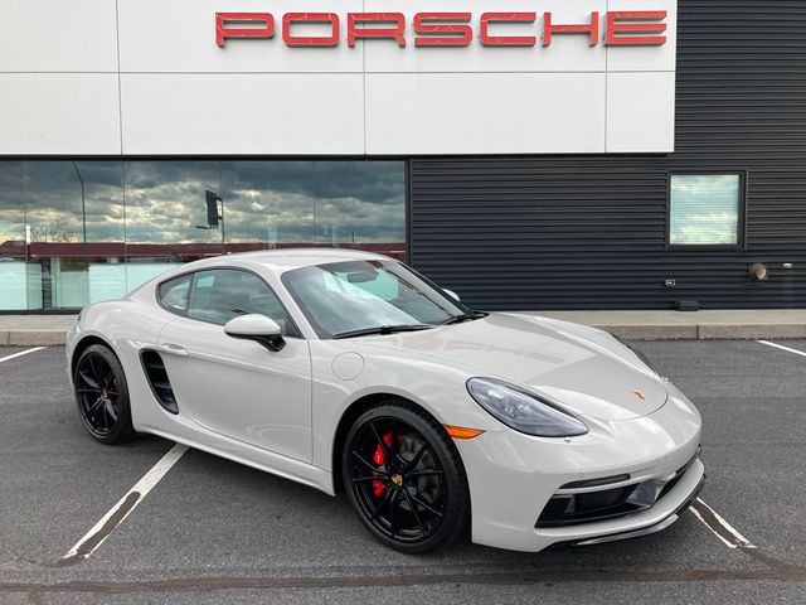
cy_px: 302
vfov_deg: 49.7
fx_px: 652
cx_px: 403
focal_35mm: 28
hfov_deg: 63.4
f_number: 1.8
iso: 20
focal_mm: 3.99
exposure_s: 1/284
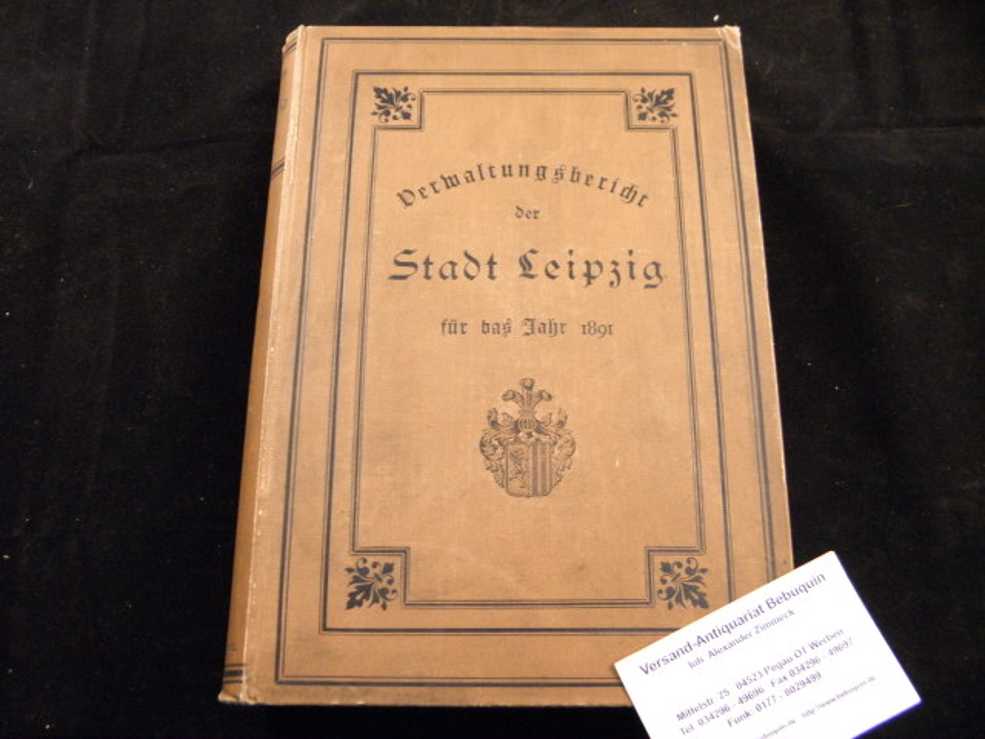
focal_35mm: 34
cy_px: 370
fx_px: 967
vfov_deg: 41.8
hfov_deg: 54.0
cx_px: 492
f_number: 3.7
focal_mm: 6.2
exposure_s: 1/30
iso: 320
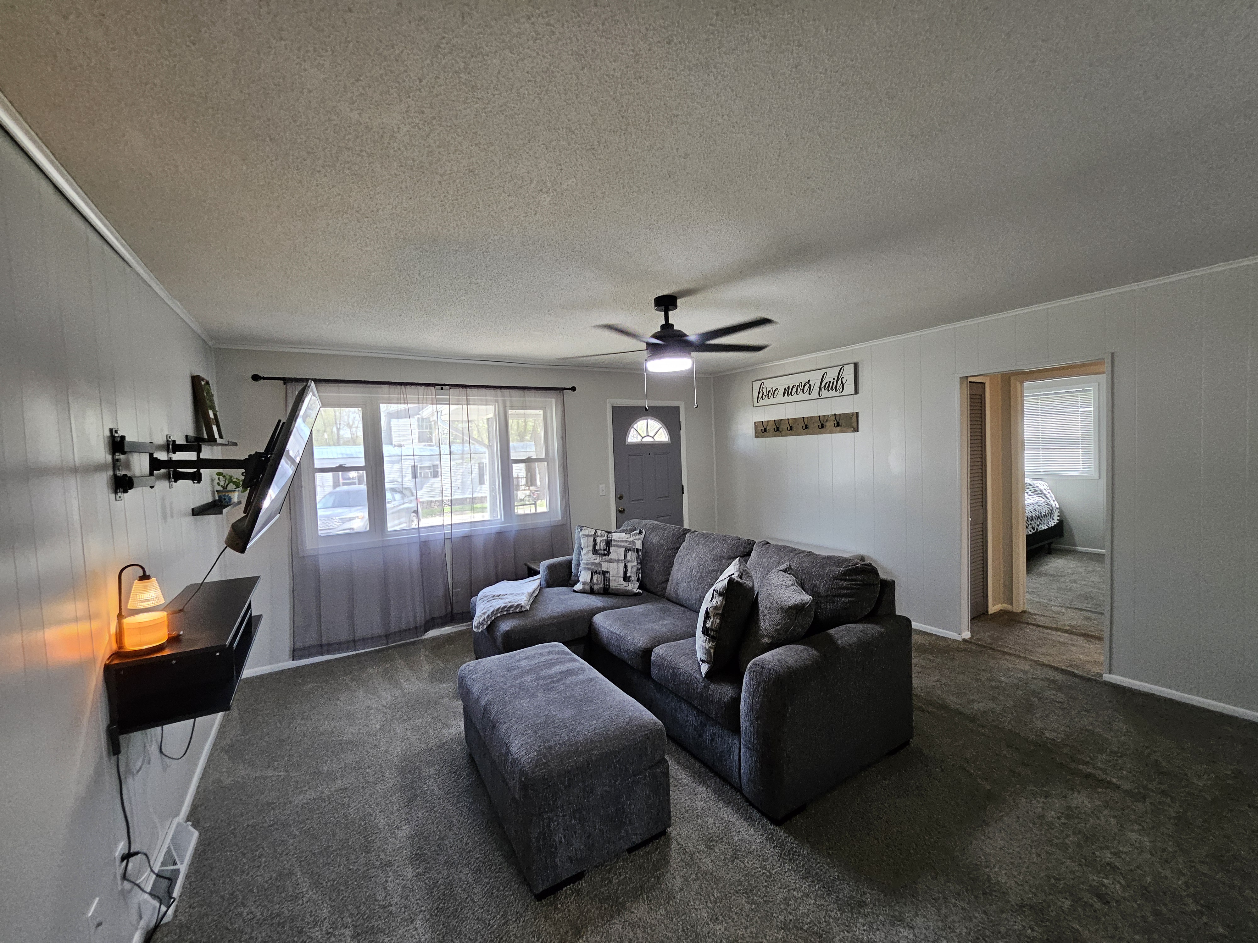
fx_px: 472
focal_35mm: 13
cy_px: 472
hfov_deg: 106.2
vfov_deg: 89.9
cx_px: 629
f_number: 2.2
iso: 250
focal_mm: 1.74
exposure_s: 1/60
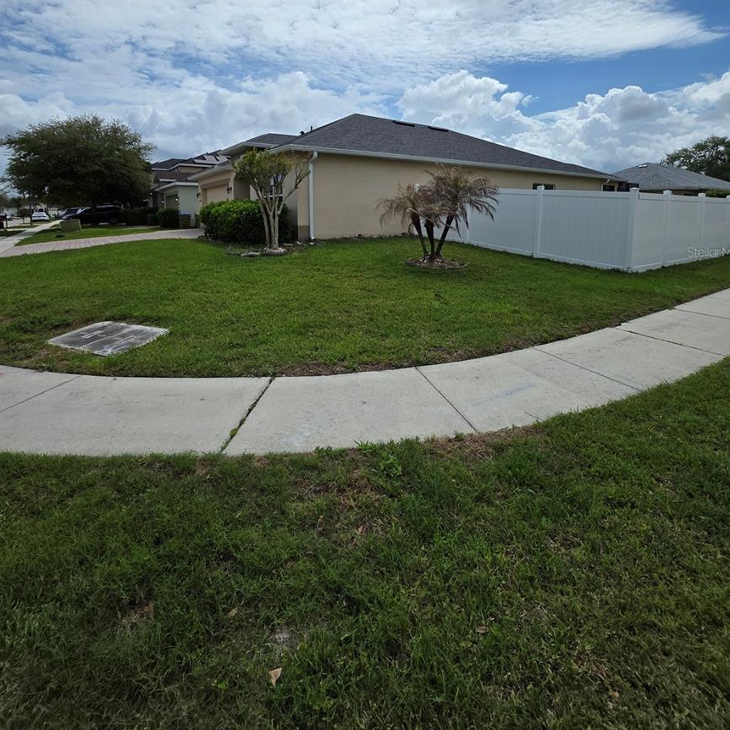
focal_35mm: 16
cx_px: 366
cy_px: 252
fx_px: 382
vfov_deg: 84.8
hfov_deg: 87.4
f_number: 1.9
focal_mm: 2.2
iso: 40
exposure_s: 1/5128
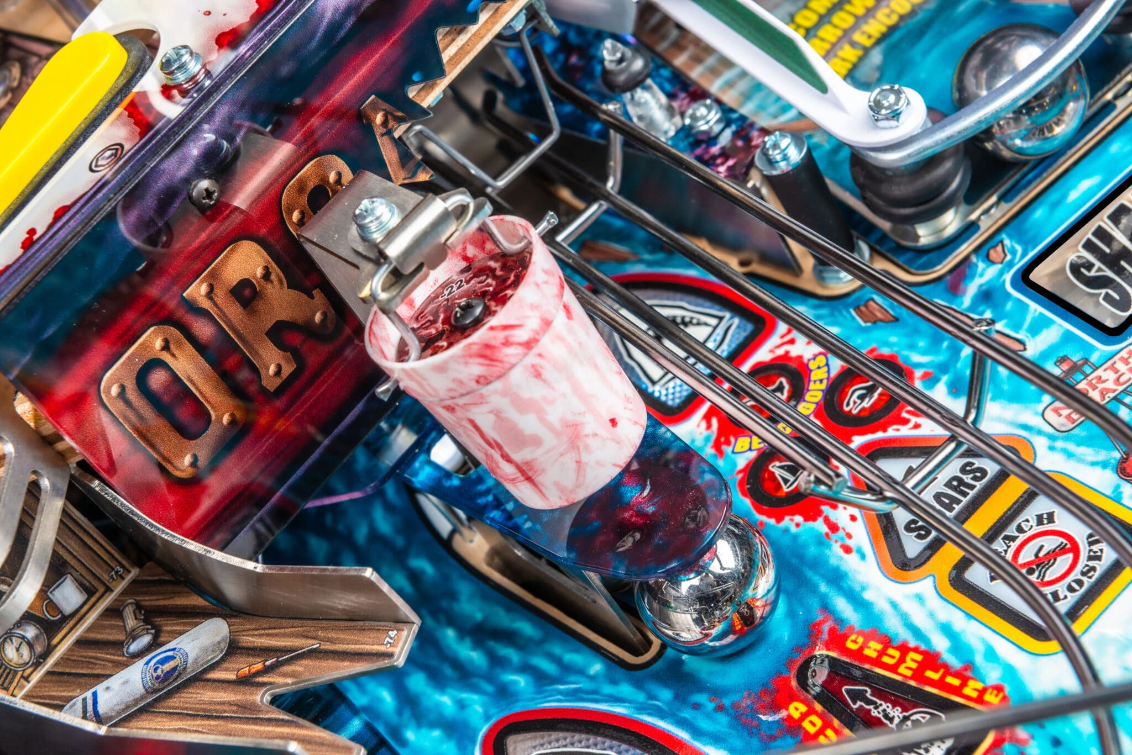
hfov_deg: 28.8
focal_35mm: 70
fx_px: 2202
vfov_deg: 19.5
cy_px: 378
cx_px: 566
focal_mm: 70
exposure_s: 1/125
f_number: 13
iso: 200
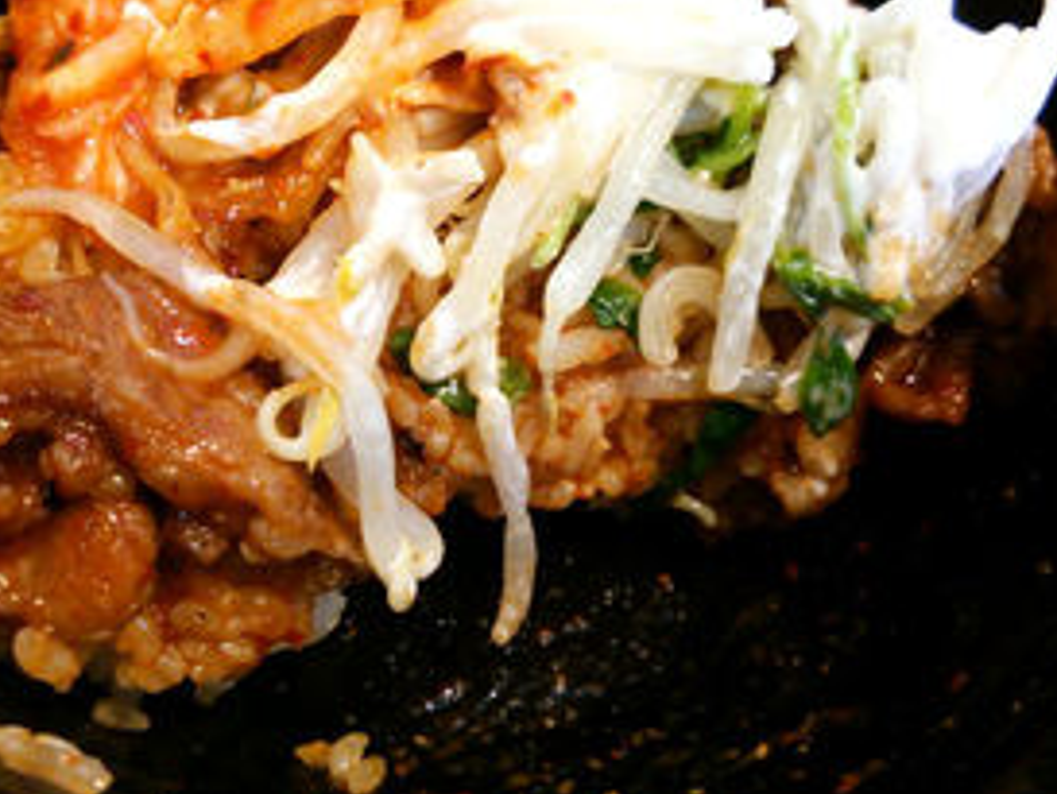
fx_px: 1344
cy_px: 287
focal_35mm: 44
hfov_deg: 42.7
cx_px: 426
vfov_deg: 32.7
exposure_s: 1/36
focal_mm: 4.06
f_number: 1.94
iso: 160
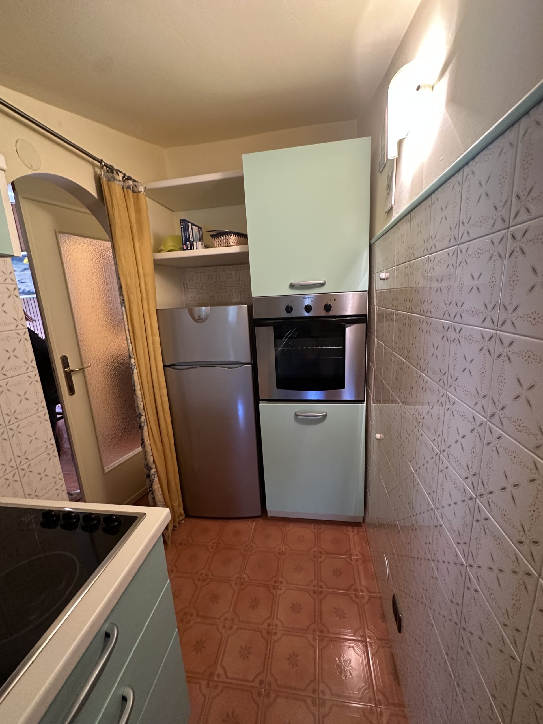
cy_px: 362
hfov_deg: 85.7
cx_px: 272
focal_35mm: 14
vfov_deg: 102.1
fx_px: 293
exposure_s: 1/50
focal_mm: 2.22
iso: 400
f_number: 2.2
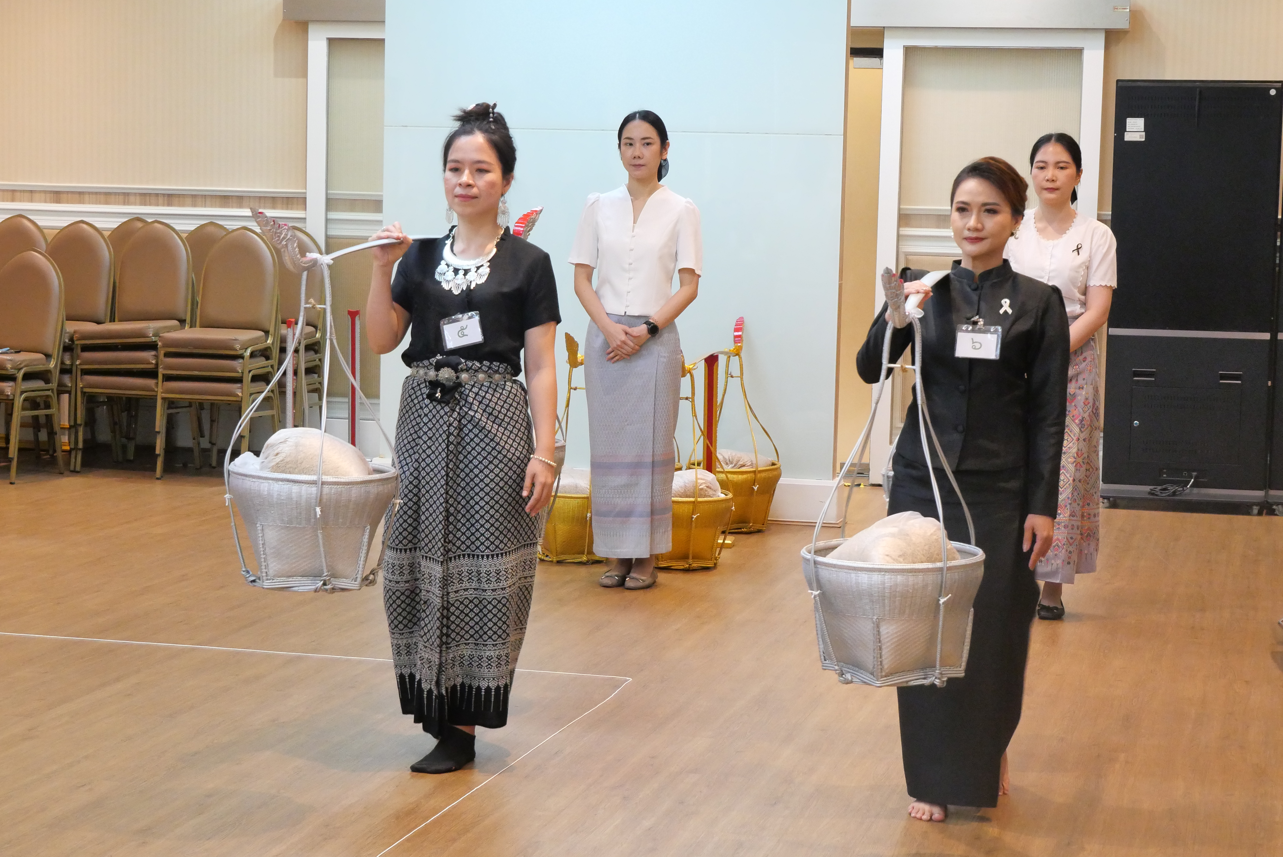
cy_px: 428
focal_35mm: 74
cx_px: 642
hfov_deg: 27.3
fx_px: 2639
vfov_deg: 18.5
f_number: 5.6
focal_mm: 36
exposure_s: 1/40
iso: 3200
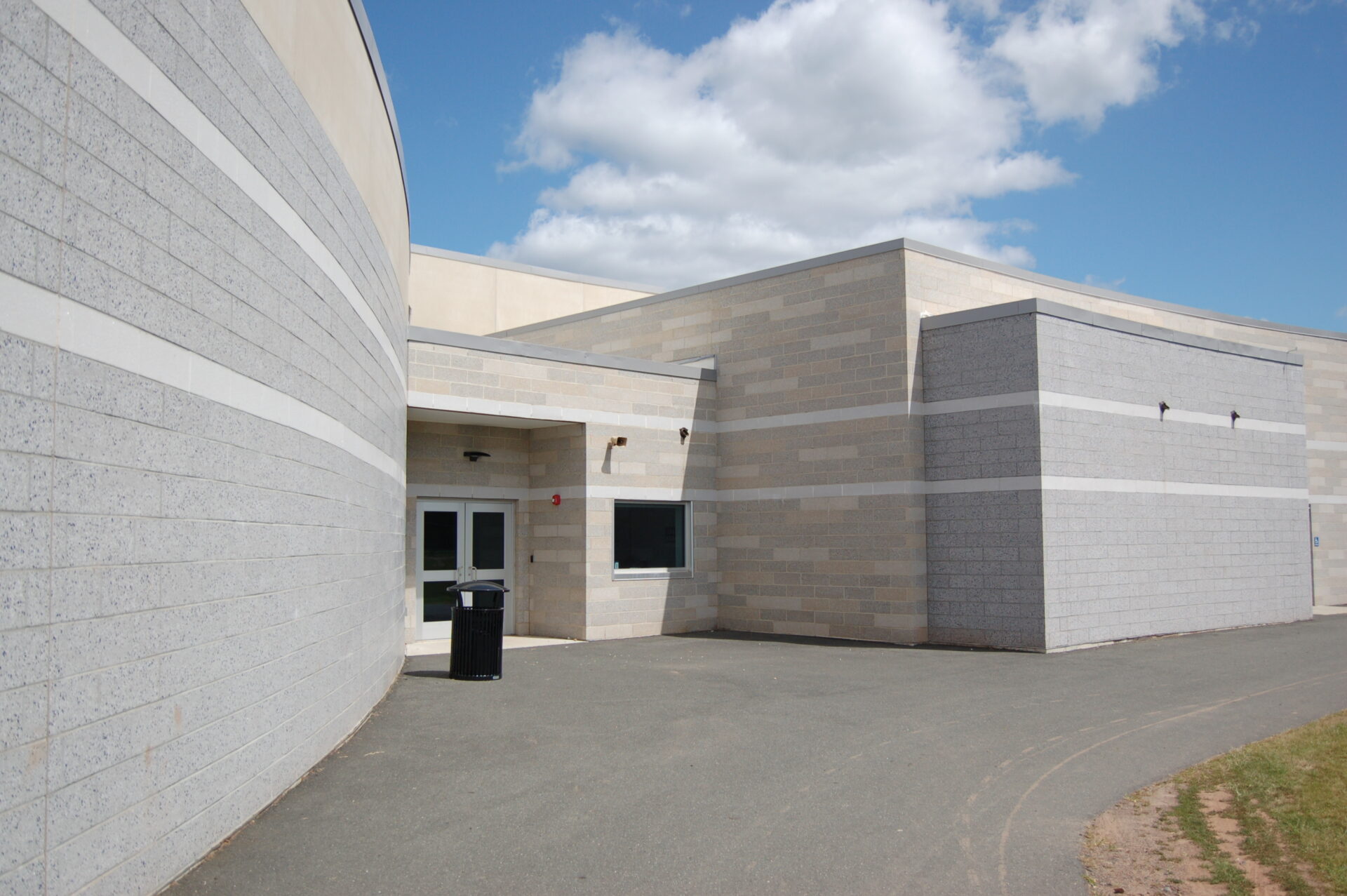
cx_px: 674
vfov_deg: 43.5
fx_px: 1122
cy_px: 448
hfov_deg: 62.0
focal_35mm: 30
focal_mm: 20
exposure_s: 1/2500
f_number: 3.8
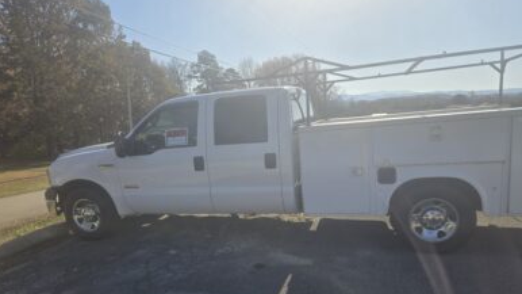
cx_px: 262
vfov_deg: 44.0
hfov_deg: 71.9
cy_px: 184
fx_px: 360
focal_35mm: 26
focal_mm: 5.4
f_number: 1.8
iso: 25
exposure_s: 1/2650
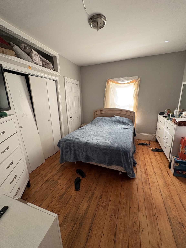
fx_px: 100
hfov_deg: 85.7
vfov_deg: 102.1
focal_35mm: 14
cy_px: 124
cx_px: 93
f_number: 2.2
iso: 250
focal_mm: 2.22
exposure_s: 1/66
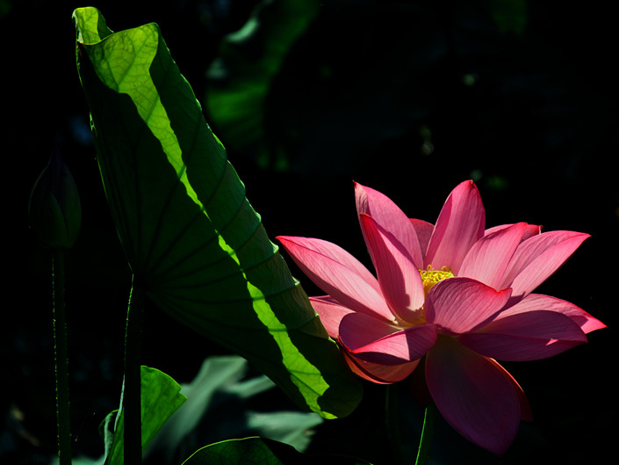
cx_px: 323
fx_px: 3068
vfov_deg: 8.7
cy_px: 232
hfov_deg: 11.5
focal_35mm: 172
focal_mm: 105
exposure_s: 1/500
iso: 200
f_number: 5.6
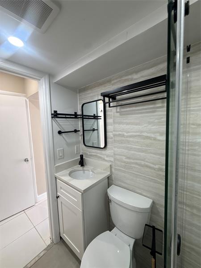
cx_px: 100
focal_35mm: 14
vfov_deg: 102.1
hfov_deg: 85.7
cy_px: 134
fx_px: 108
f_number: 2.2
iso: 64
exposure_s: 1/40
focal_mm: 2.22
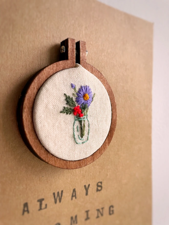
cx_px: 84
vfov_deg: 67.3
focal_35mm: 26
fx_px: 169
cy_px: 112
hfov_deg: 53.1
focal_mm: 4.2
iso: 125
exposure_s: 1/60
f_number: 1.6
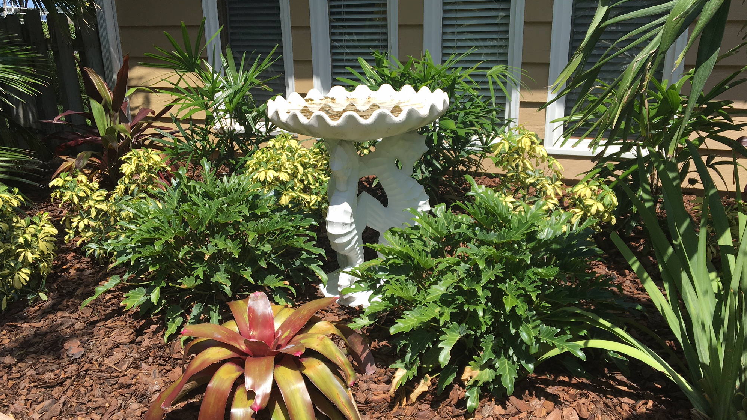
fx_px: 634
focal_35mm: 32
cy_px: 215
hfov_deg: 61.0
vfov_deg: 36.7
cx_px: 371
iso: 25
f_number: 2.2
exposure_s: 1/1183
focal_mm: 4.15
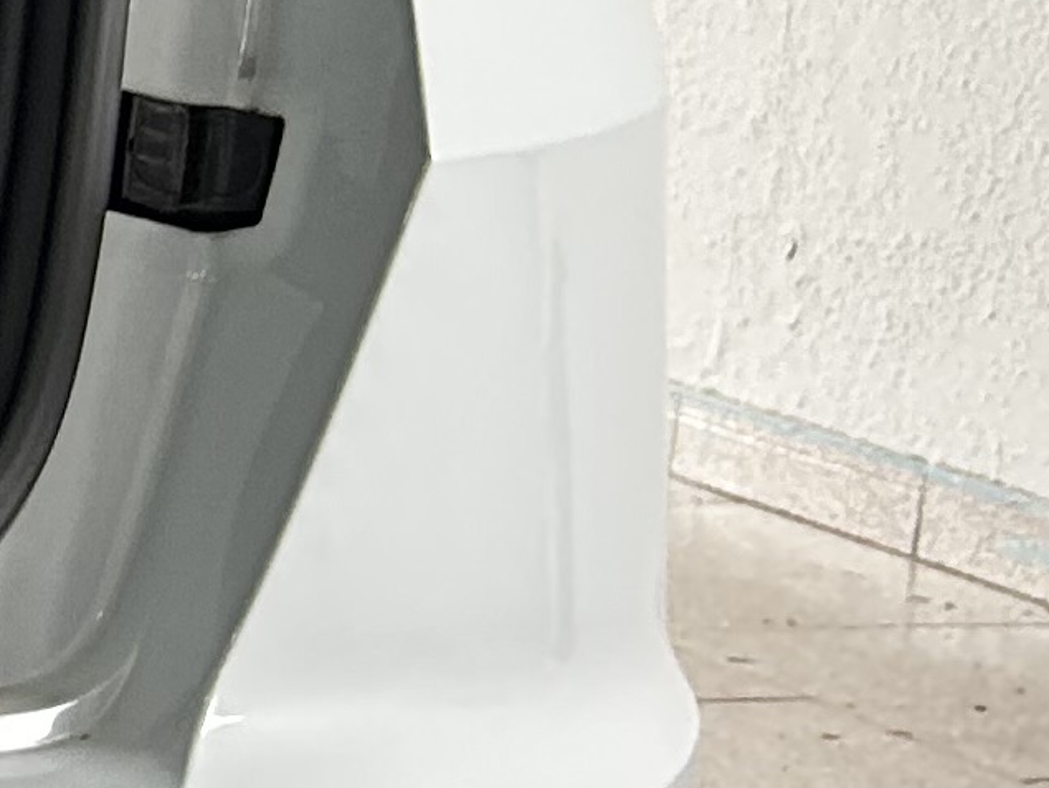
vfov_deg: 8.9
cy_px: -61
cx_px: -2154
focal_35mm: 165
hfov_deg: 9.3
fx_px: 5003
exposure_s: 1/50
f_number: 1.5
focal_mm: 5.7
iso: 100
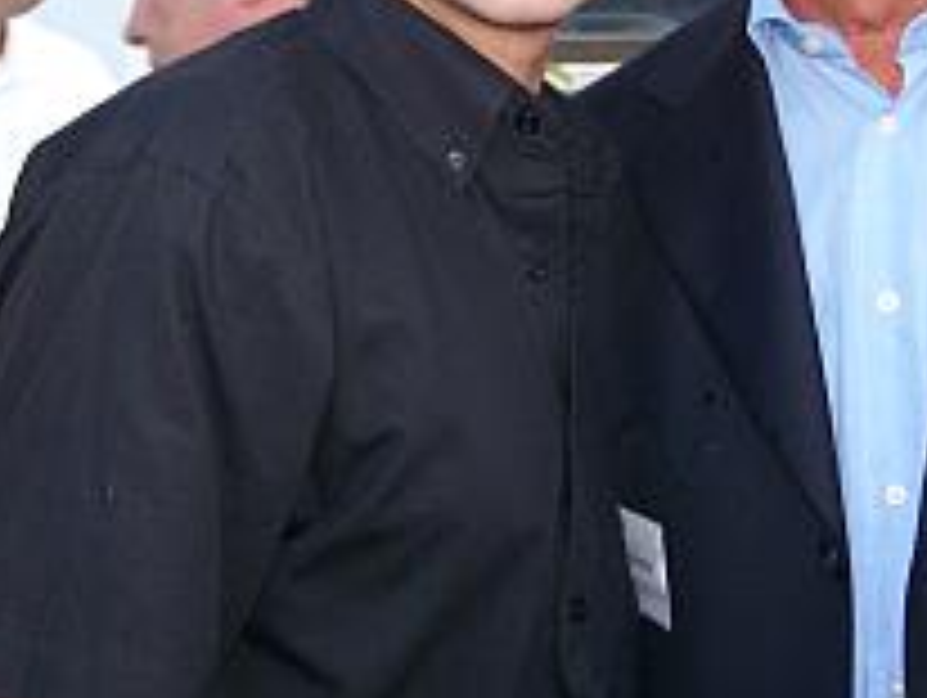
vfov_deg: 14.9
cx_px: 657
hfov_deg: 19.7
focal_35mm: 99
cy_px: 153
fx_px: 2654
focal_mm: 8.5
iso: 80
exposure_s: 1/60
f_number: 3
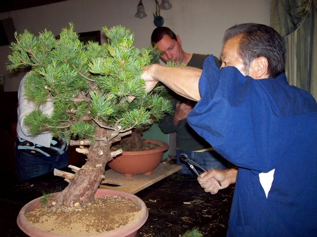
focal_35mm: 36
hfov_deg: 51.4
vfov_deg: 39.6
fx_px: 329
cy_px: 118
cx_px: 158
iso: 80
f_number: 2.7
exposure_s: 1/64
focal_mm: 6
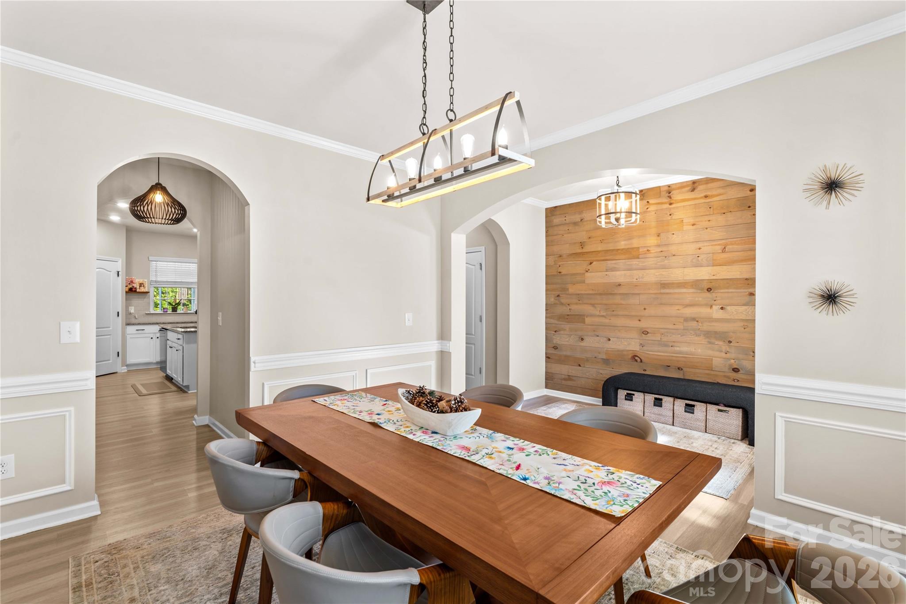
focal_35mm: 16
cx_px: 453
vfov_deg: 73.7
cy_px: 302
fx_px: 403
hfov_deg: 96.7
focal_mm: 16
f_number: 8
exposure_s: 1/1.67
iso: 100
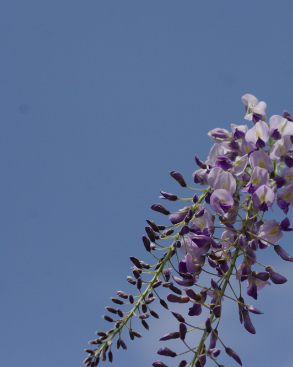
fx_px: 1942
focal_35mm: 179
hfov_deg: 8.6
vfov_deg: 10.8
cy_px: 180
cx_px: 234
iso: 400
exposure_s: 1/4000
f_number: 6.3
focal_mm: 83
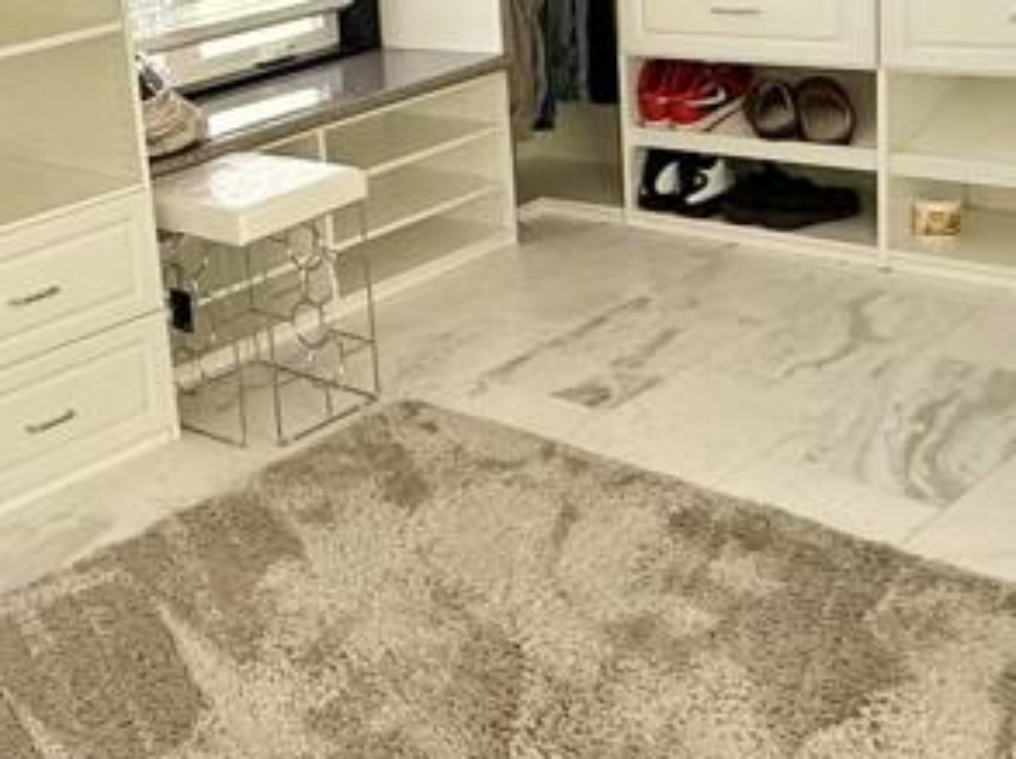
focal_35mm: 49
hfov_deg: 35.9
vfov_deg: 28.9
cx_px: 45
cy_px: 139
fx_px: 1436
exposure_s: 1/120
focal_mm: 2.22
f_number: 2.2
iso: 160
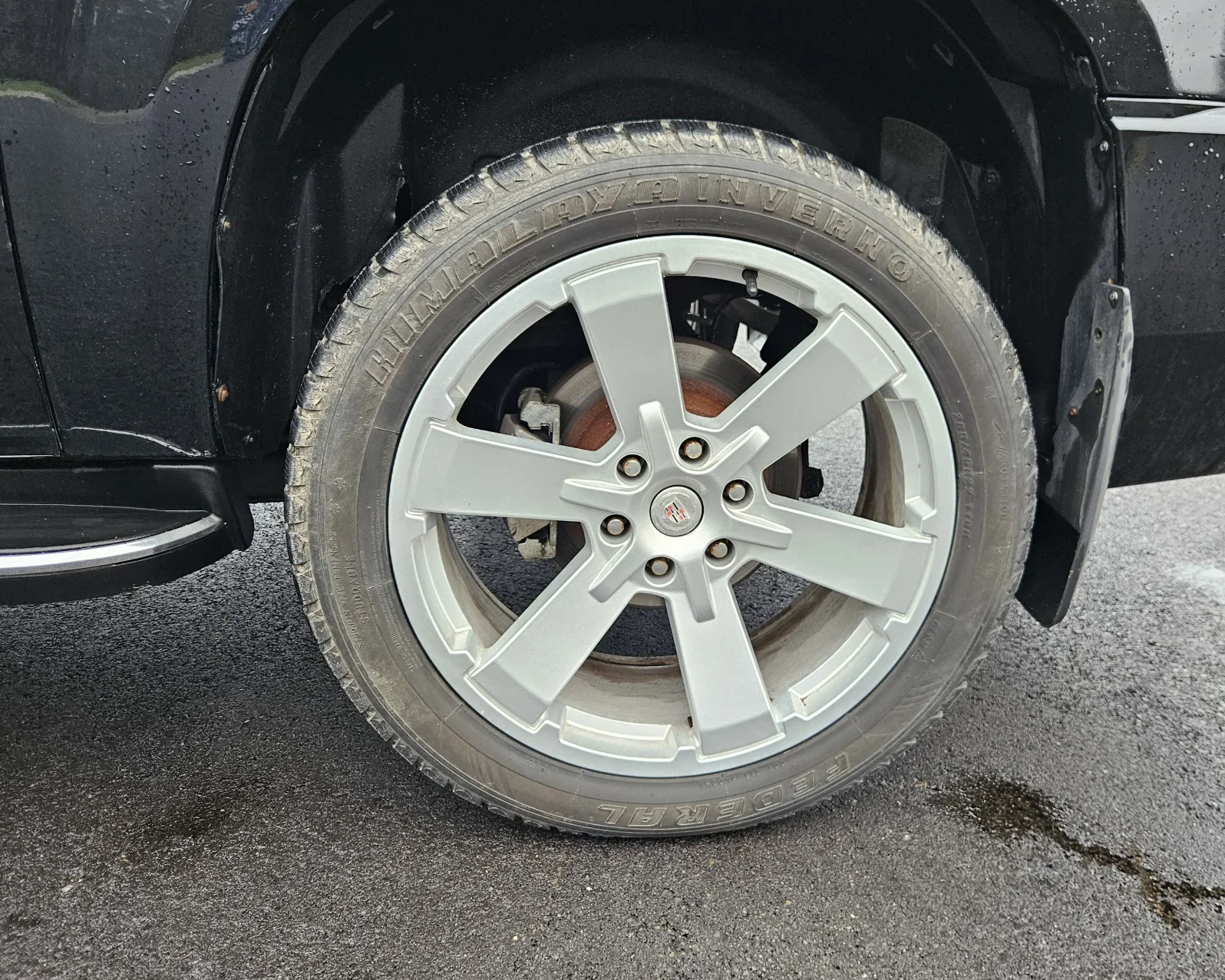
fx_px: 979
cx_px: 683
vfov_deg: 53.1
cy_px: 439
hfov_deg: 63.9
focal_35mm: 27
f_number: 1.8
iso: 200
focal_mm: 5.4
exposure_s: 1/100
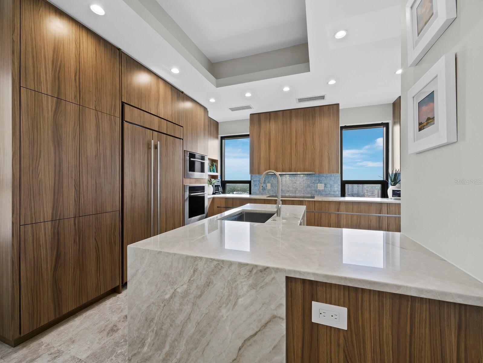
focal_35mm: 14
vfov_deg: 85.7
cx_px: 242
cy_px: 182
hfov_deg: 102.0
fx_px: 195
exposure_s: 1/10
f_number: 11
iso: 400
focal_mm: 7
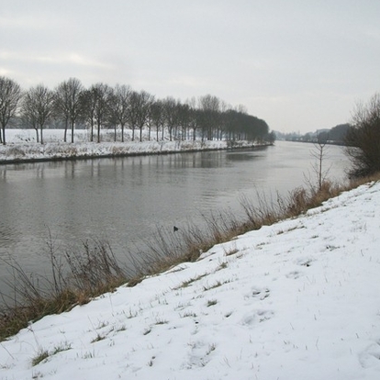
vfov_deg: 40.9
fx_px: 509
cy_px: 184
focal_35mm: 41
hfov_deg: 40.8
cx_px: 156
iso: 80
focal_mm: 5.7
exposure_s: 1/100
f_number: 8.8
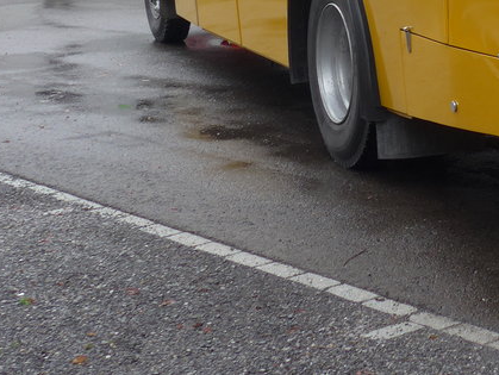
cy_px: -160
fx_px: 1486
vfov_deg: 13.7
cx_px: 587
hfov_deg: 18.2
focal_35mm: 103
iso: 80
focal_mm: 7.5
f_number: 2.8
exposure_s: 1/200
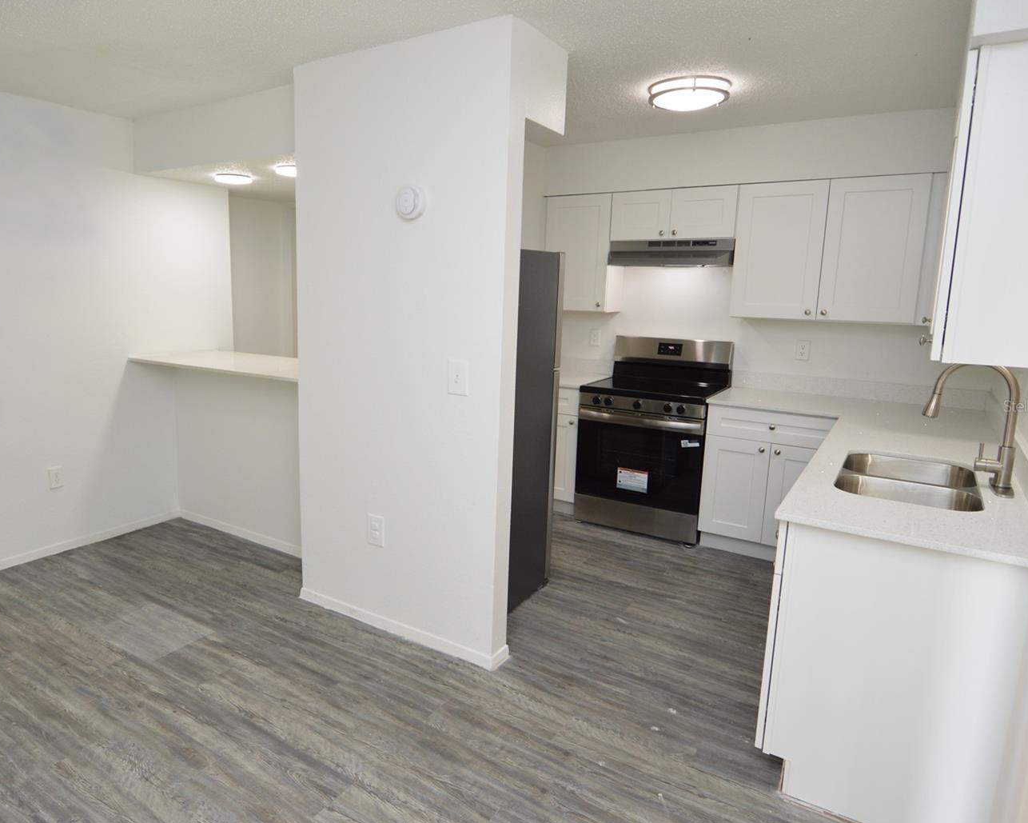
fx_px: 639
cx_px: 435
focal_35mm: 21
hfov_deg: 77.1
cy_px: 406
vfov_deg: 65.5
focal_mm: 12
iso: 400
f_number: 4.5
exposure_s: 1/80
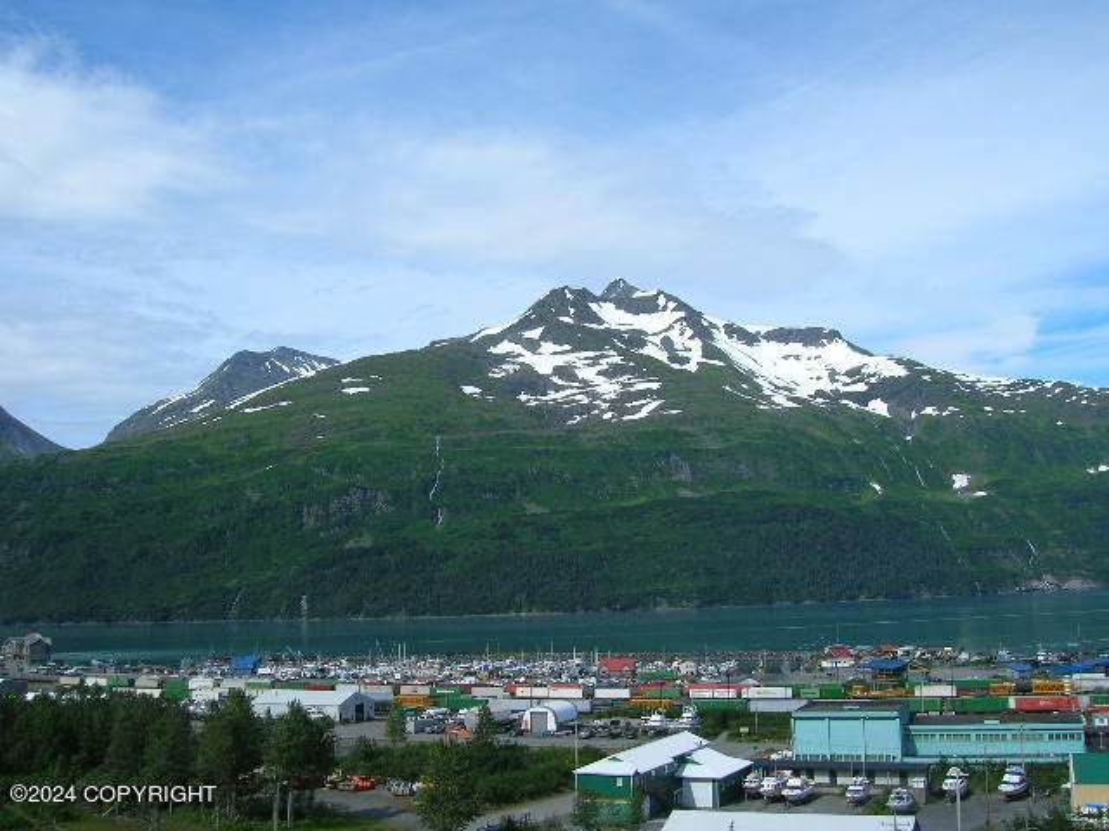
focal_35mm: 34
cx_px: 554
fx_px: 1089
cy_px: 416
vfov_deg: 41.8
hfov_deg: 54.0
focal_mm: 5.7
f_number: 4.9
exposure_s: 1/566
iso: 50
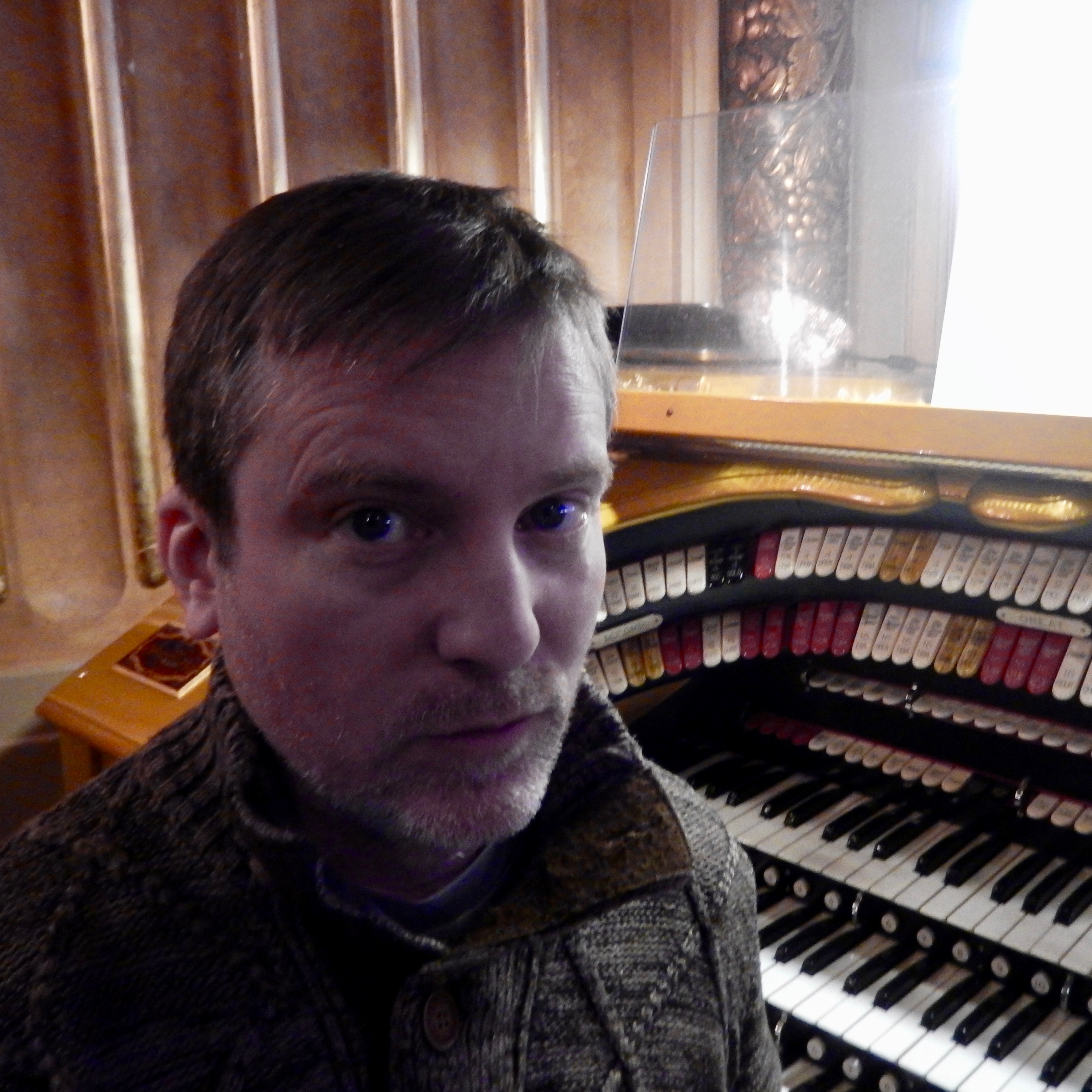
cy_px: 570
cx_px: 644
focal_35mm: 31
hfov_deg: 52.2
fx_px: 1106
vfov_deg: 52.5
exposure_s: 1/8
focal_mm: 4.5
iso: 720
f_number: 3.4
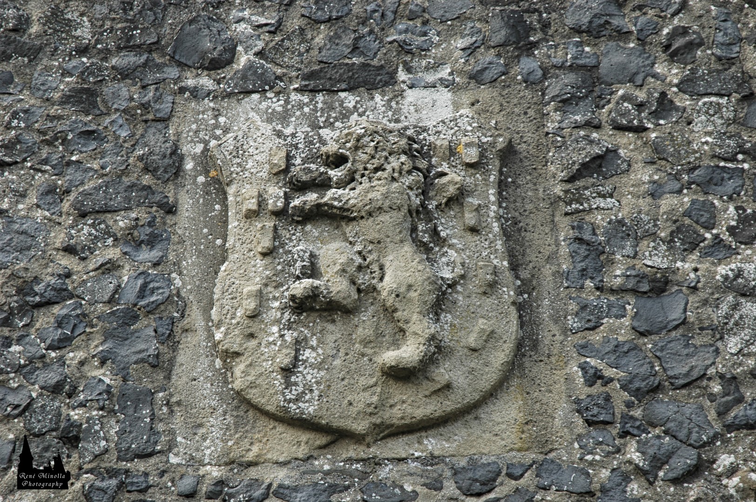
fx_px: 2203
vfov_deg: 13.0
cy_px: 251
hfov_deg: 19.5
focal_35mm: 105
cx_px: 378
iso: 200
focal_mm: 70
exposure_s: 1/160
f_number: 6.3
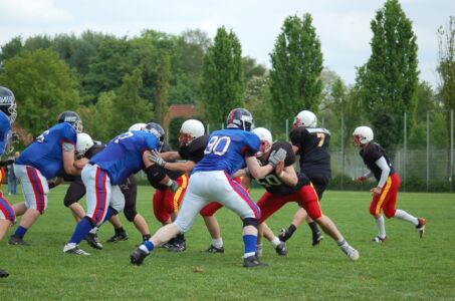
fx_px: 1551
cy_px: 150
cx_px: 228
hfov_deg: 16.7
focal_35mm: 123
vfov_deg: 11.1
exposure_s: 1/1000
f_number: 4
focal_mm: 82
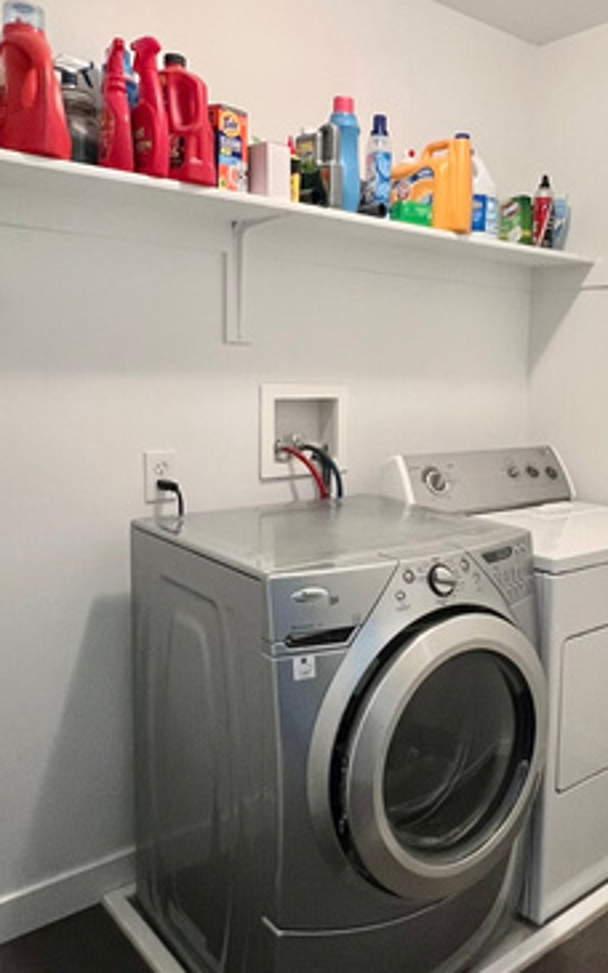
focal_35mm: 29
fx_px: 769
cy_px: 459
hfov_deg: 42.3
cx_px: 424
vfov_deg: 64.6
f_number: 1.8
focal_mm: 1.57
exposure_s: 1/60
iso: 400
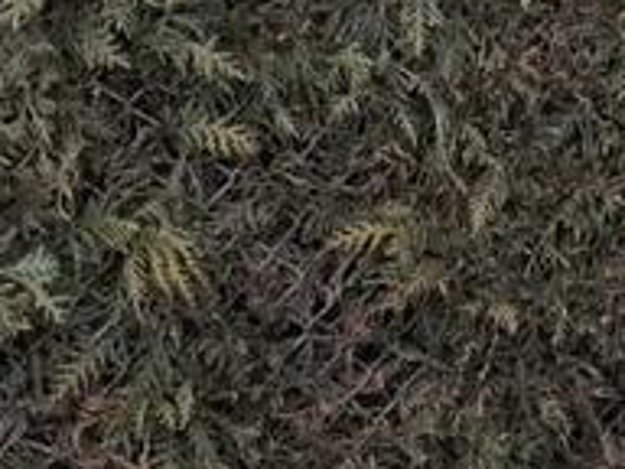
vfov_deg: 7.9
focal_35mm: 188
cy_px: 300
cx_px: 1266
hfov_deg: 9.8
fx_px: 3394
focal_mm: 4.75
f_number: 1.8
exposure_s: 1/421
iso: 50
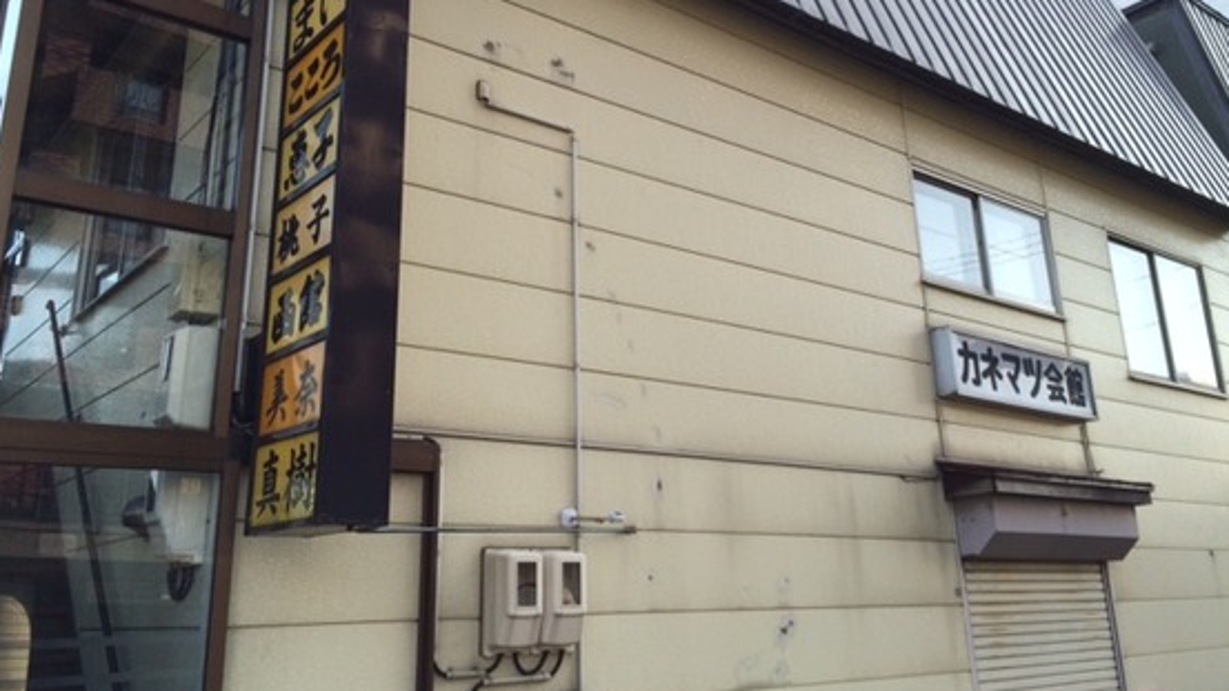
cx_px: 616
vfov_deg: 36.5
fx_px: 1043
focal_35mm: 32
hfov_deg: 61.0
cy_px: 267
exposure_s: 1/578
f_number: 2.2
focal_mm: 4.15
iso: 32
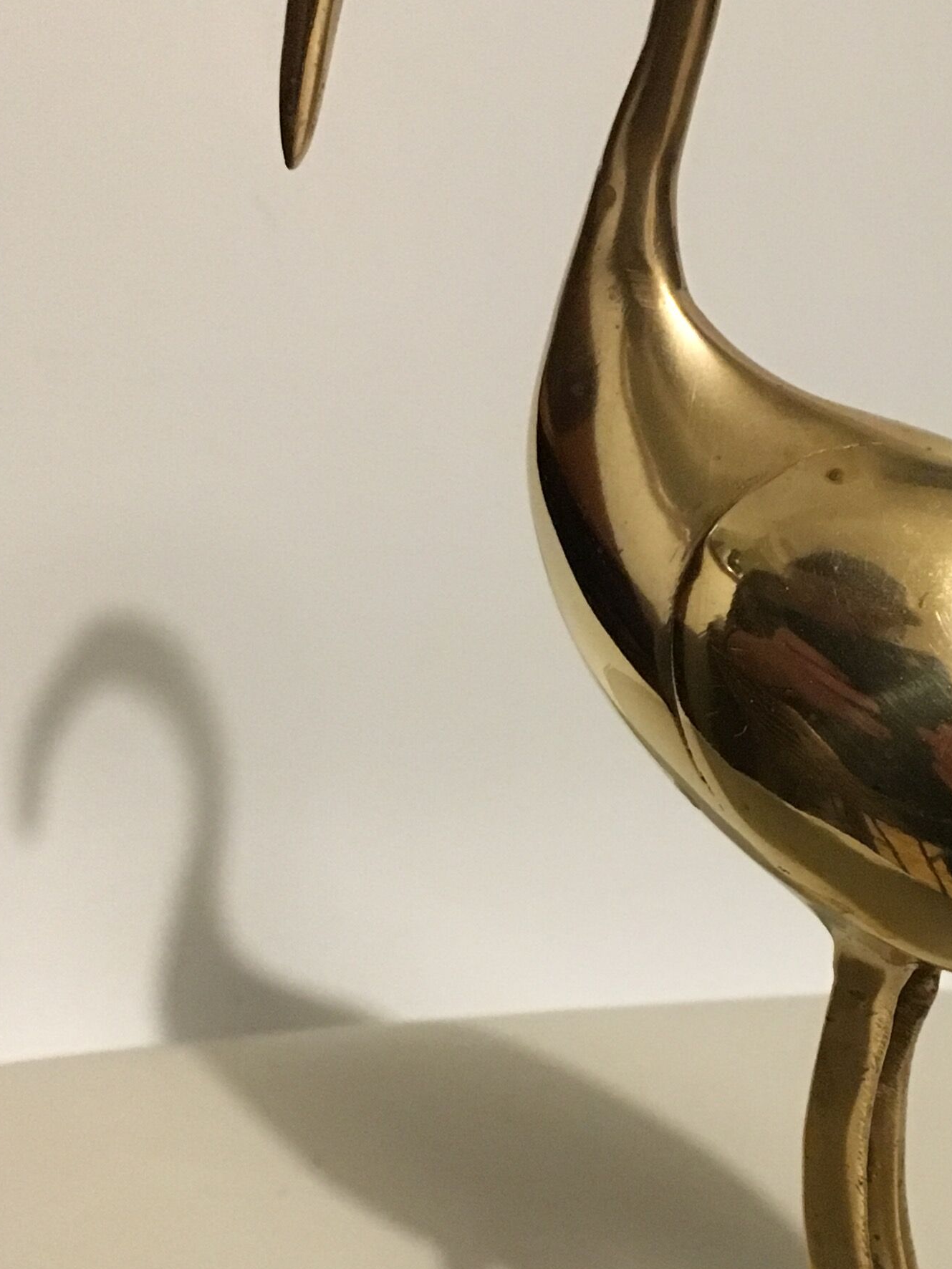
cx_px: 800
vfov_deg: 29.3
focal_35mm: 66
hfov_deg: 21.9
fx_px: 2420
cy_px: 739
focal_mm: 4.15
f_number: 2.2
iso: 200
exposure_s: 1/25
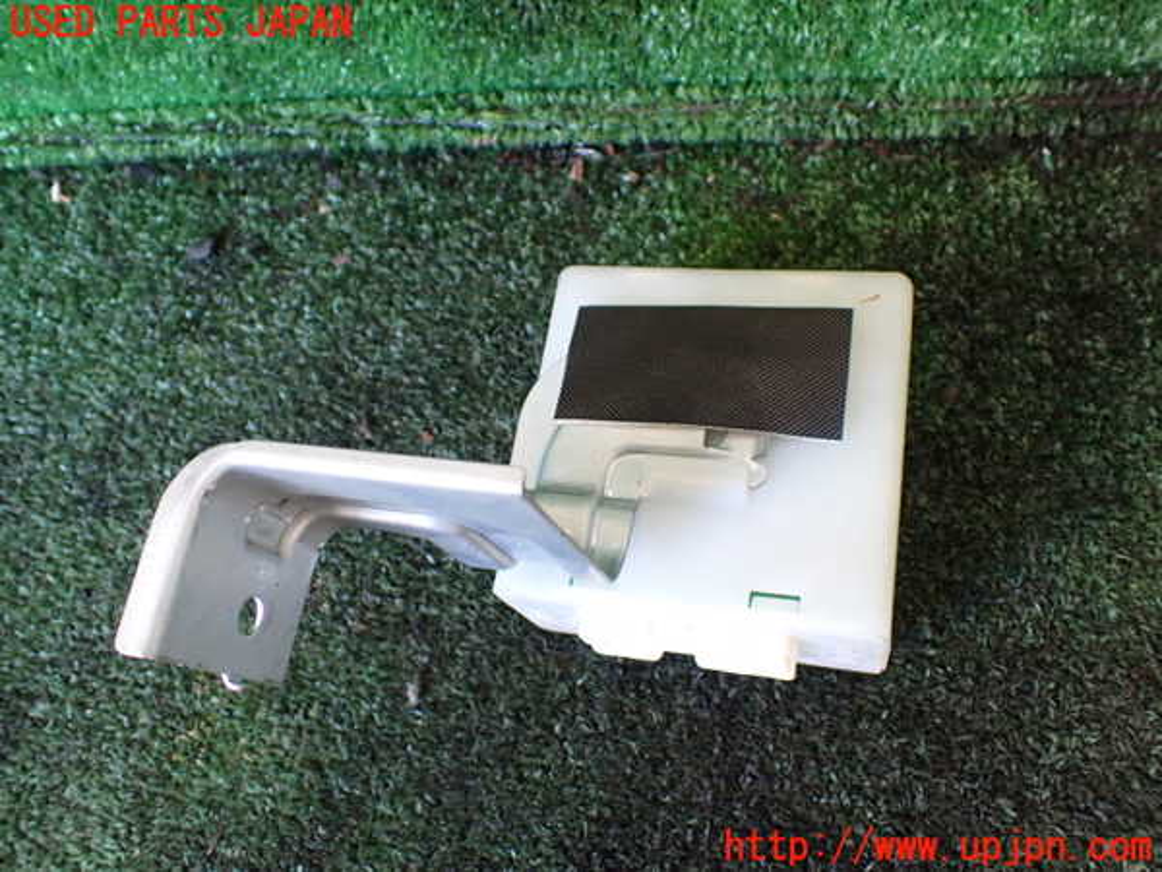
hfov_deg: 60.0
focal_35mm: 30
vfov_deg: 46.8
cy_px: 436
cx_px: 581
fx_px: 1007
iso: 800
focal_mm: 5.4
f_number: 2.3
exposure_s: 1/100
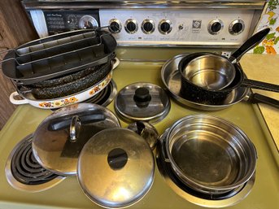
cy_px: 104
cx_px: 140
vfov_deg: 56.8
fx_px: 193
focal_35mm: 24
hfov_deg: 71.6
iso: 500
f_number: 1.78
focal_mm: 6.86
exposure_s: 1/60
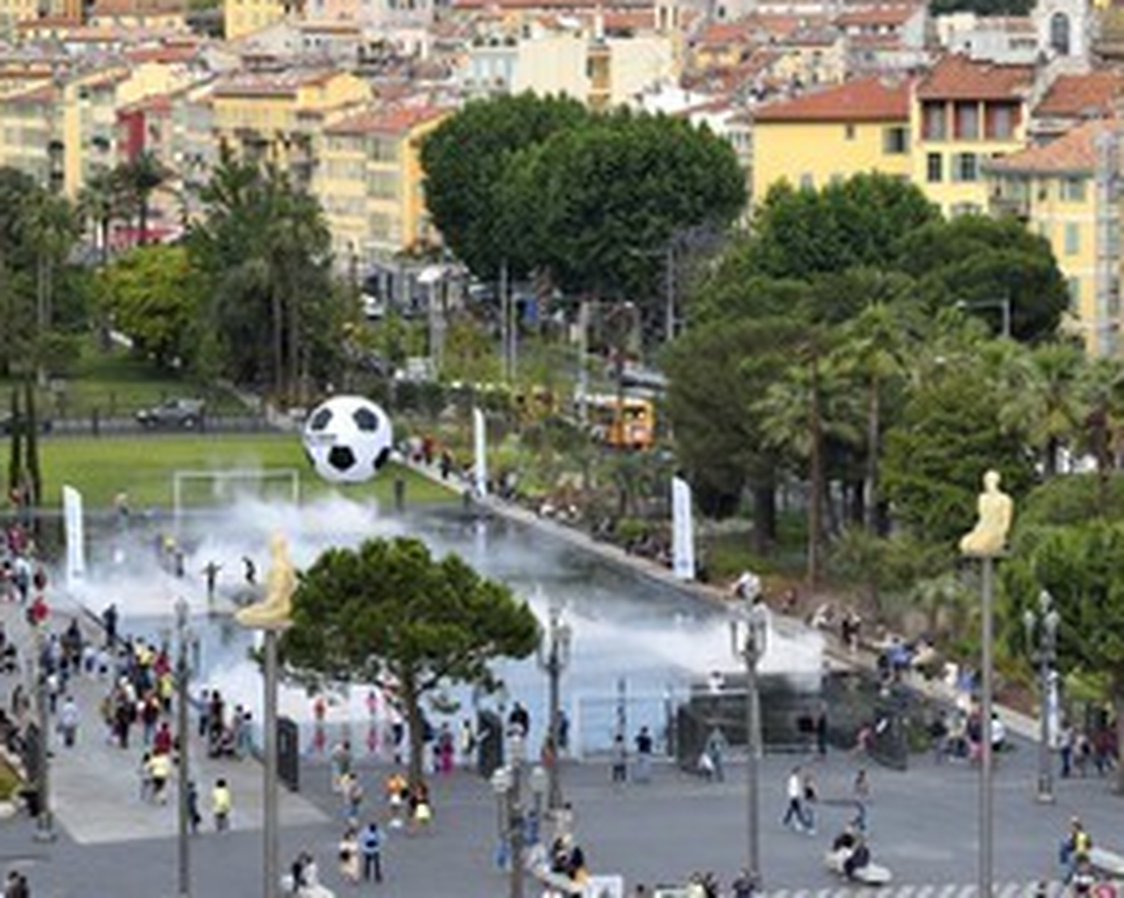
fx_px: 5553
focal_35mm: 167
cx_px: 409
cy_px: 340
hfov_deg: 11.5
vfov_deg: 9.2
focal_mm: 112
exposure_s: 1/250
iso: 200
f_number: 8
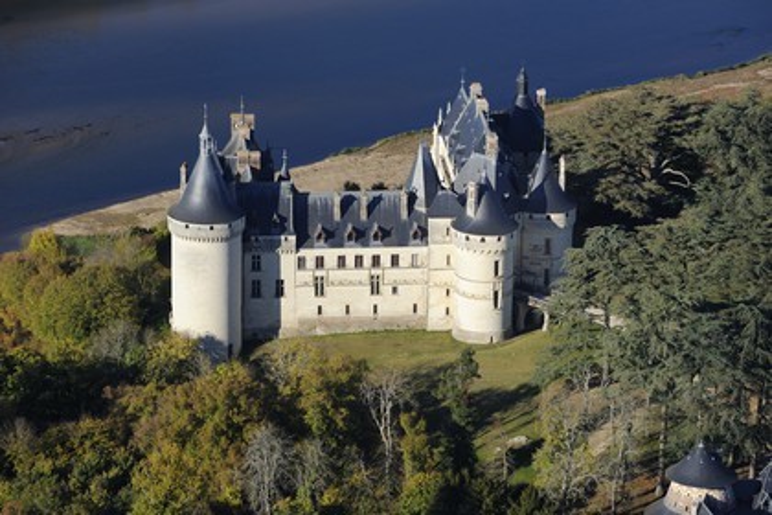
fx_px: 4289
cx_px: 386
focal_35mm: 200
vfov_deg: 6.9
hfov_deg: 10.3
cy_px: 258
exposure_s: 1/1000
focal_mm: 200
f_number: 8
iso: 400
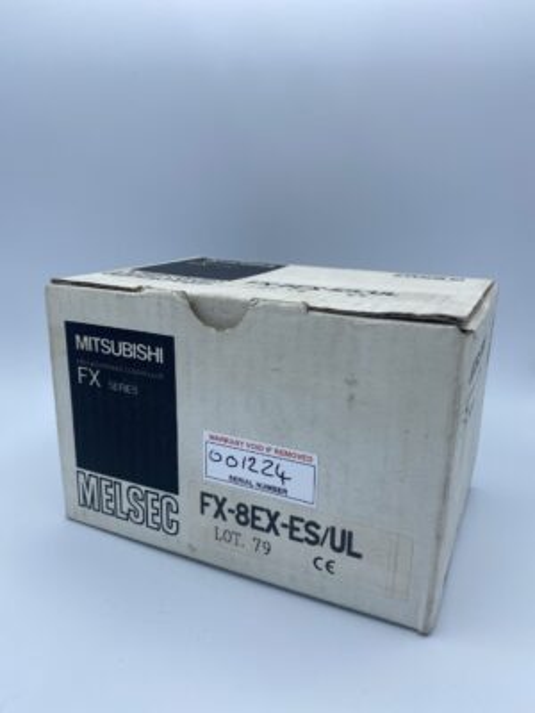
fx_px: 536
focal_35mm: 26
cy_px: 356
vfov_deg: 67.3
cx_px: 268
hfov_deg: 53.1
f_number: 1.8
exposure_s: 1/1316
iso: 32
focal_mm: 4.25
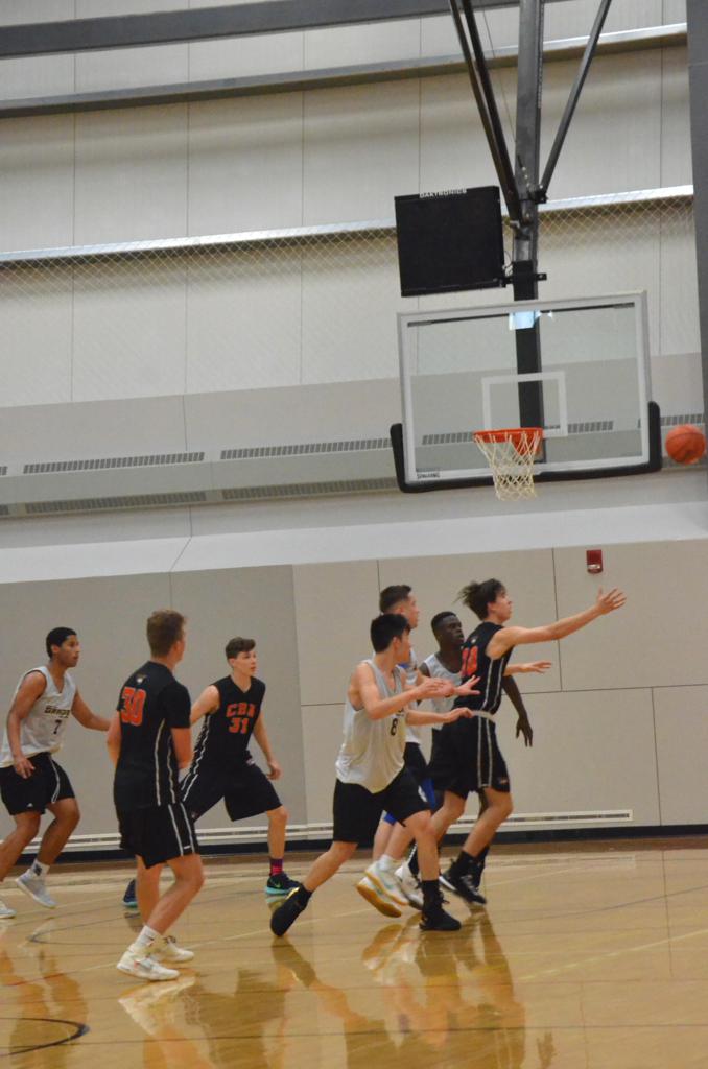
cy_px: 534
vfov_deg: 13.7
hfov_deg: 9.1
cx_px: 354
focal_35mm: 150
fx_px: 4446
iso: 6400
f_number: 8
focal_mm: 100
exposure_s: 1/250
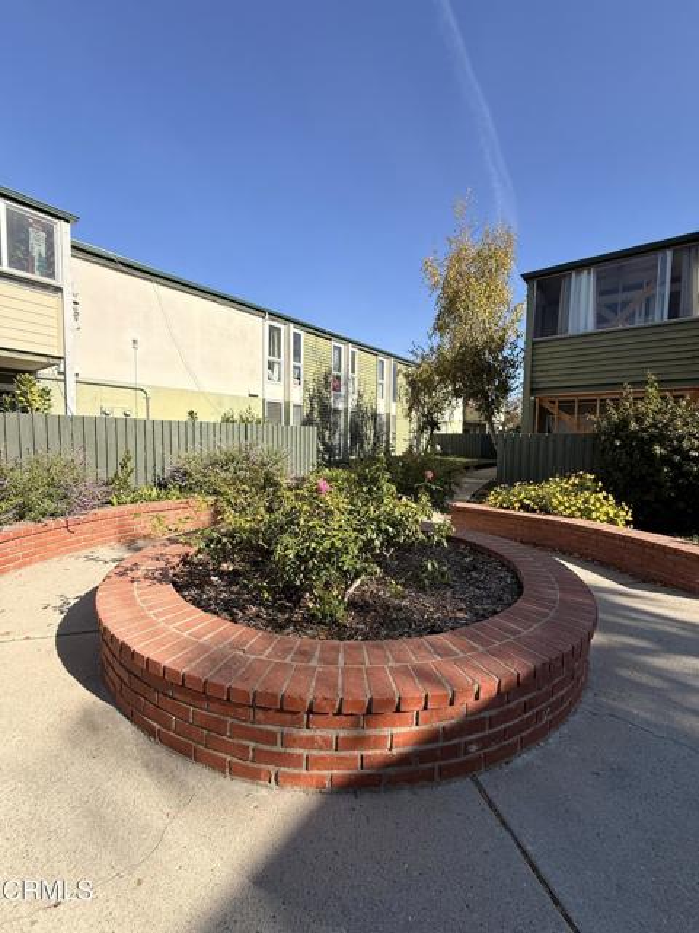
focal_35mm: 14
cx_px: 350
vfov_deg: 102.1
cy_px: 466
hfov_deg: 85.7
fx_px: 377
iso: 64
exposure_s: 1/1745
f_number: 2.2
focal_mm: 2.22
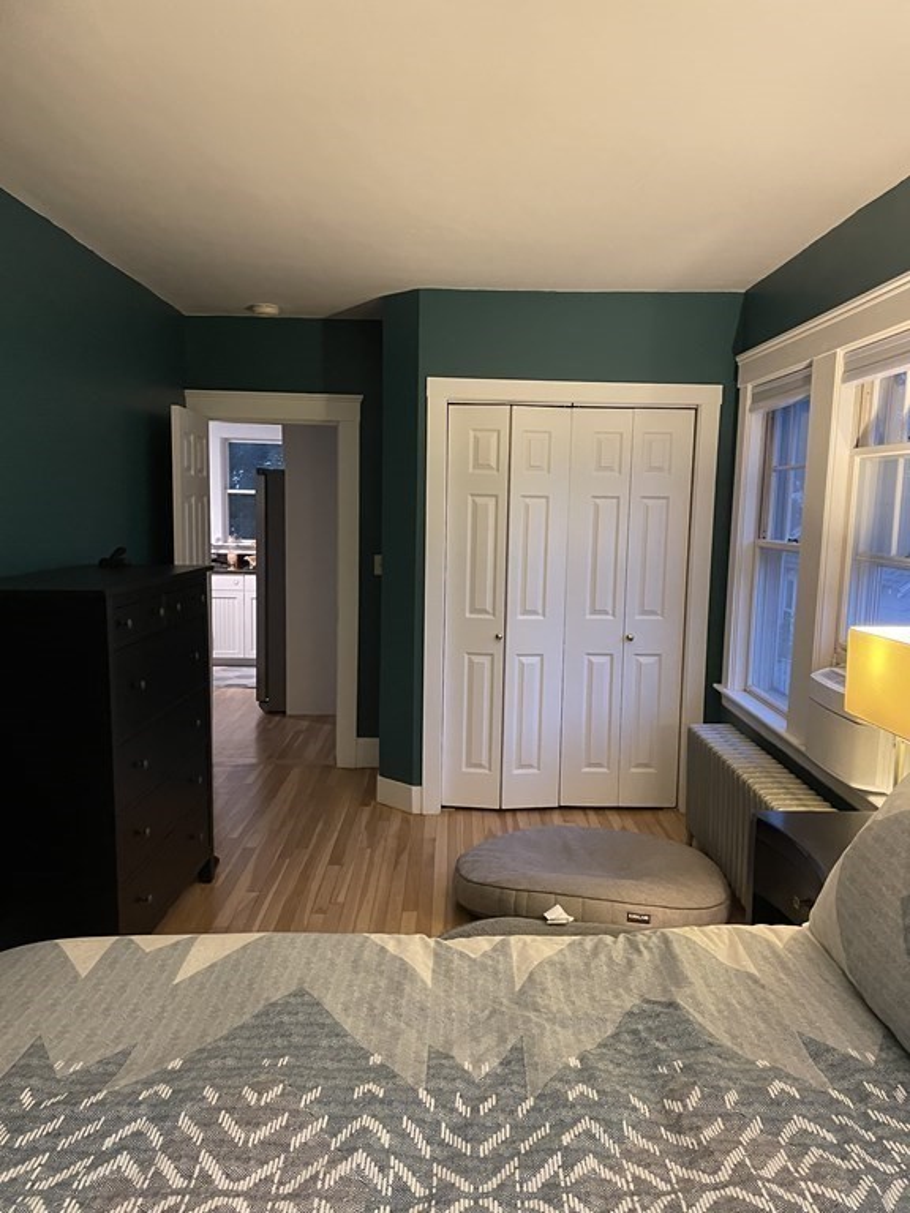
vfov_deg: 67.3
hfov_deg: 53.1
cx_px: 455
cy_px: 606
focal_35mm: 26
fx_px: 911
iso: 500
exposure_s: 1/60
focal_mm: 4.2
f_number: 1.6
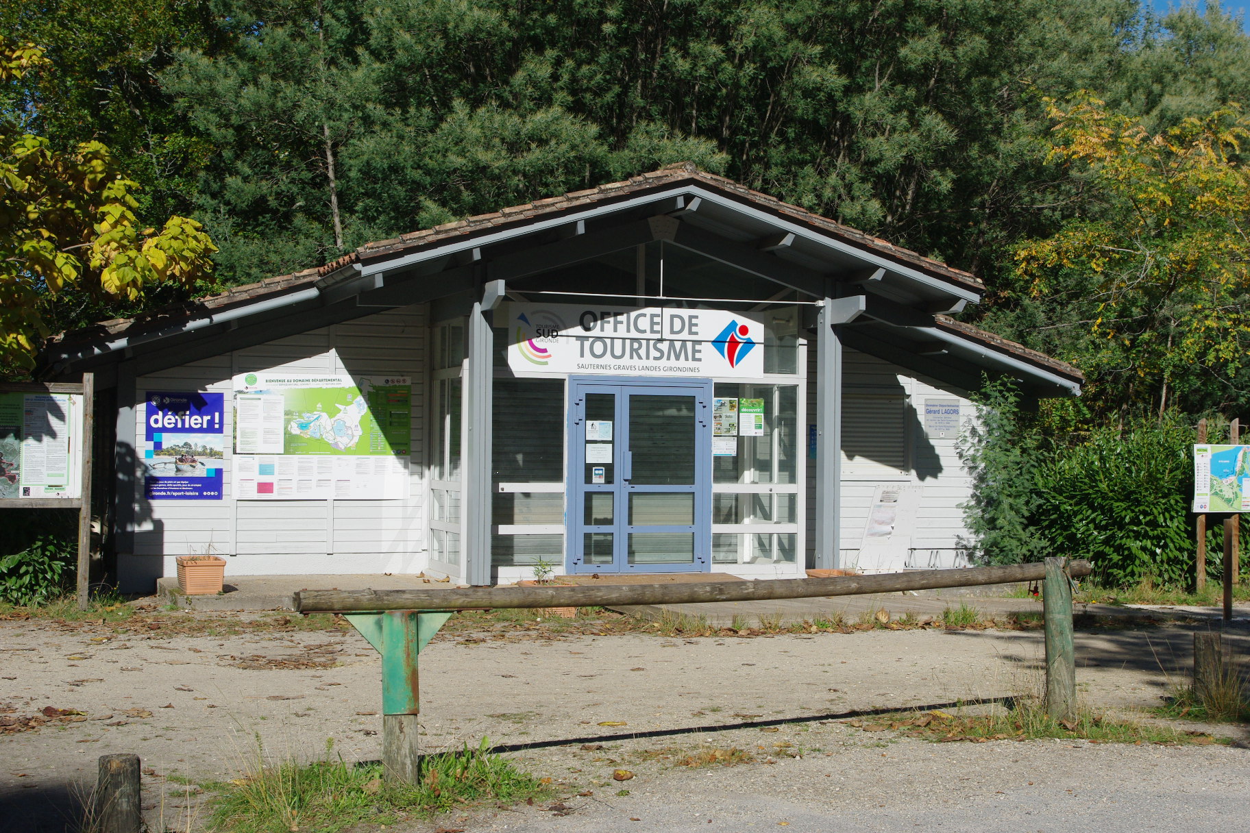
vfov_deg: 27.5
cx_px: 625
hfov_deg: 40.3
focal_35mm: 49
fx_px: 1701
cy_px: 416
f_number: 11
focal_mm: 32.5
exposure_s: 1/350
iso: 200
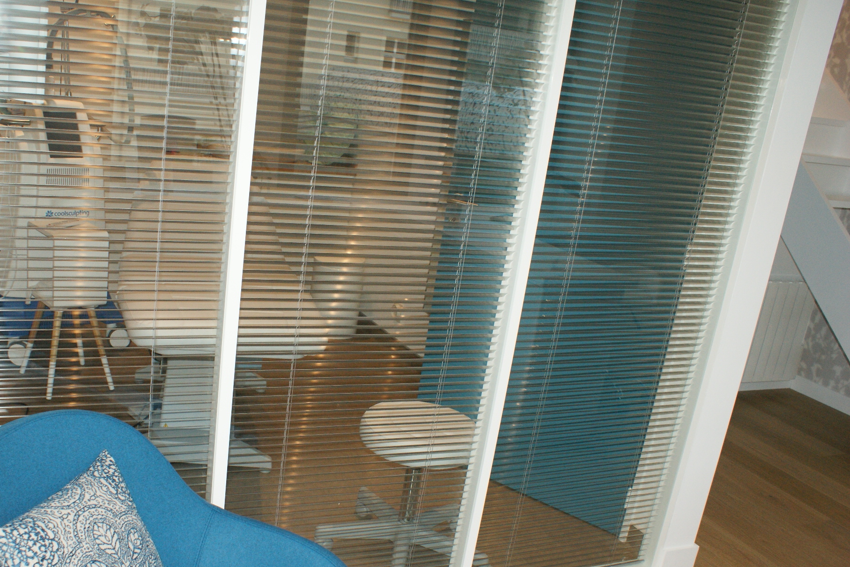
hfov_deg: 55.2
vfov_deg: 38.8
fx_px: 803
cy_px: 330
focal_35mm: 34
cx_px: 320
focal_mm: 18
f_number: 5.6
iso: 400
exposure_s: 1/60
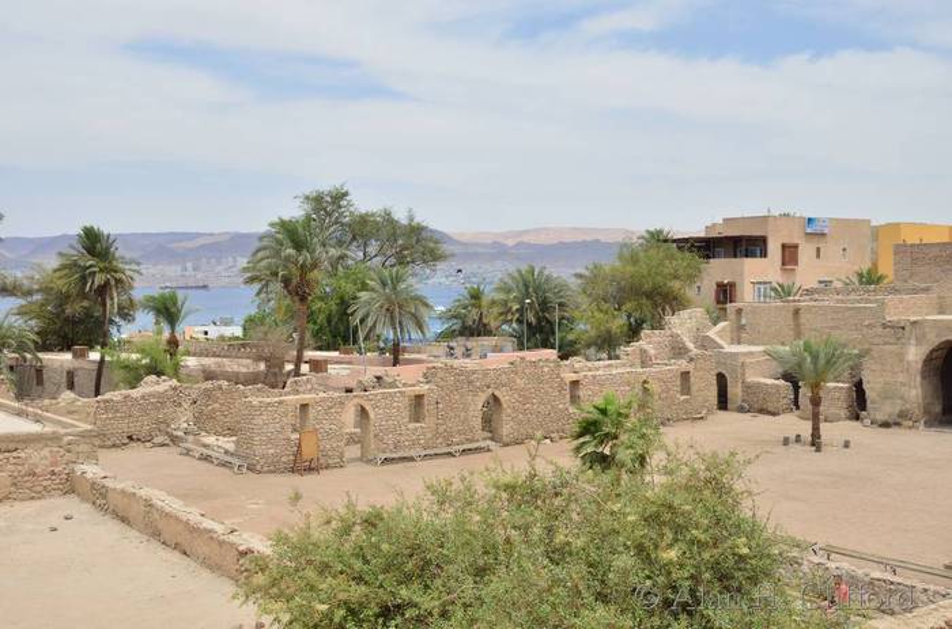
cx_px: 476
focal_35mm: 40
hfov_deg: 48.0
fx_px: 1068
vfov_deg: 32.8
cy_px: 314
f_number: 10
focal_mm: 27
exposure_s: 1/160
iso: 100
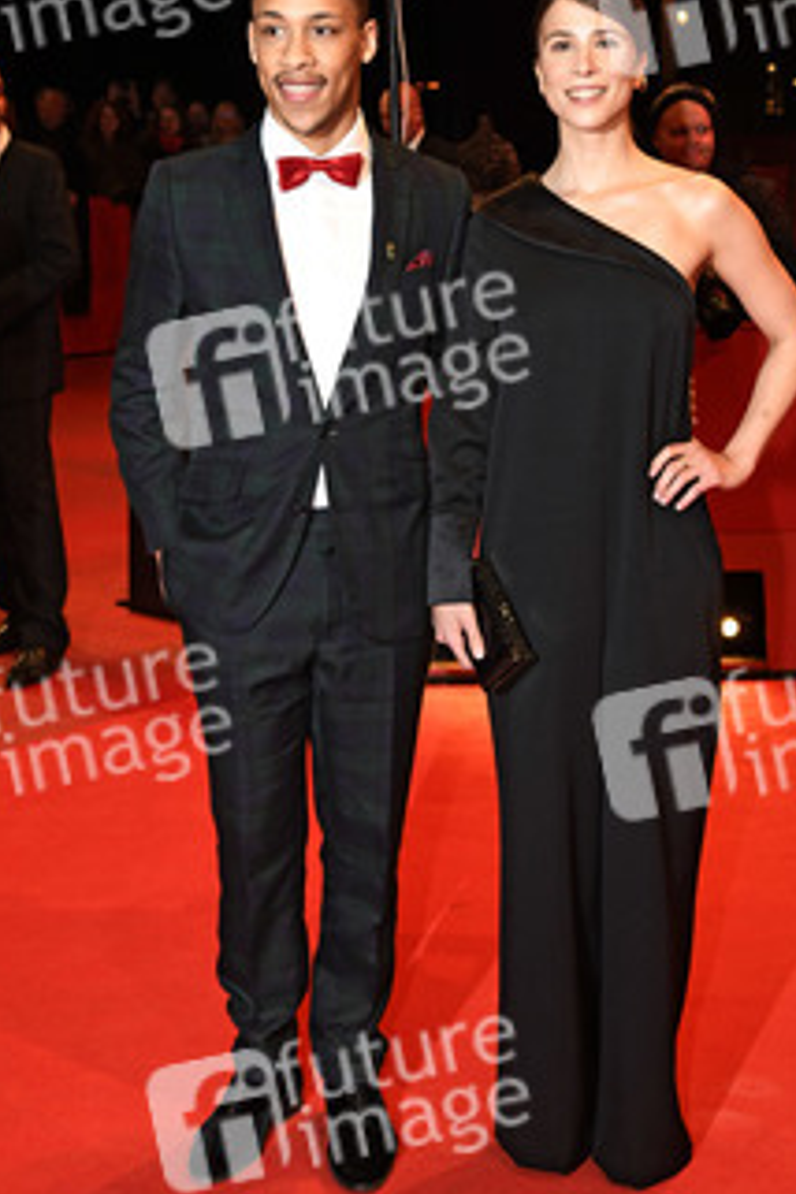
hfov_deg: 24.2
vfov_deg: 35.6
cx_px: 446
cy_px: 547
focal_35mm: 56
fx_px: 1857
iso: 1250
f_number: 5
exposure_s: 1/320
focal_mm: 30
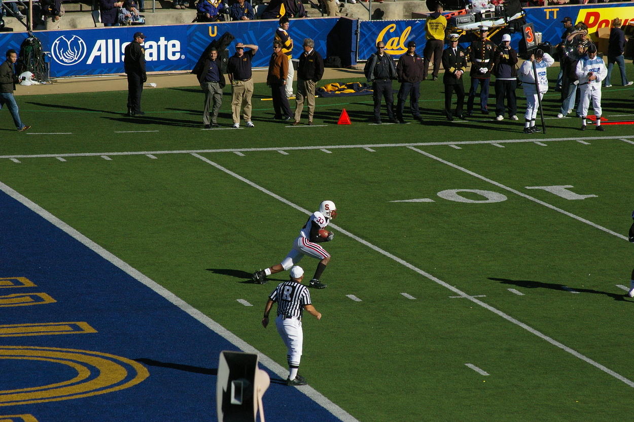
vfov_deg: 6.1
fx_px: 3959
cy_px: 211
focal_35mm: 225
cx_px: 317
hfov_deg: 9.2
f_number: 8
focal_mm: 150
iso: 800
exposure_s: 1/3000
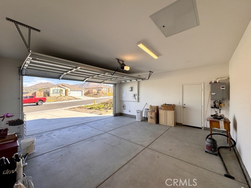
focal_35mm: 14
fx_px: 102
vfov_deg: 85.7
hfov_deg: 102.1
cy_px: 94
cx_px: 126
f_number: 2.2
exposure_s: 1/347
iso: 40
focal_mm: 2.22
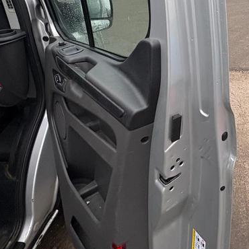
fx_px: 244
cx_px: 209
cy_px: 42
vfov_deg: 50.1
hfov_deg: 49.8
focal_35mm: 30
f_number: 2.2
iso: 50
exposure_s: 1/99
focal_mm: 2.22
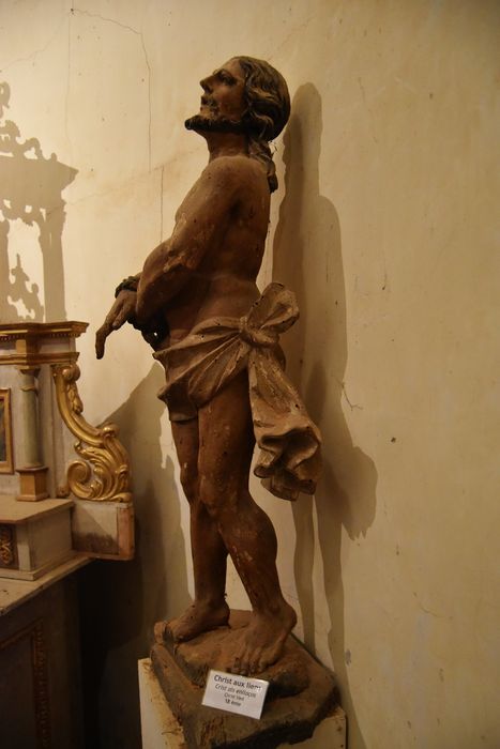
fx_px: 562
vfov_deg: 67.4
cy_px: 374
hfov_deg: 47.9
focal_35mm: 27
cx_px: 250
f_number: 3.5
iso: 3600
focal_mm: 18
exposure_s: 1/60
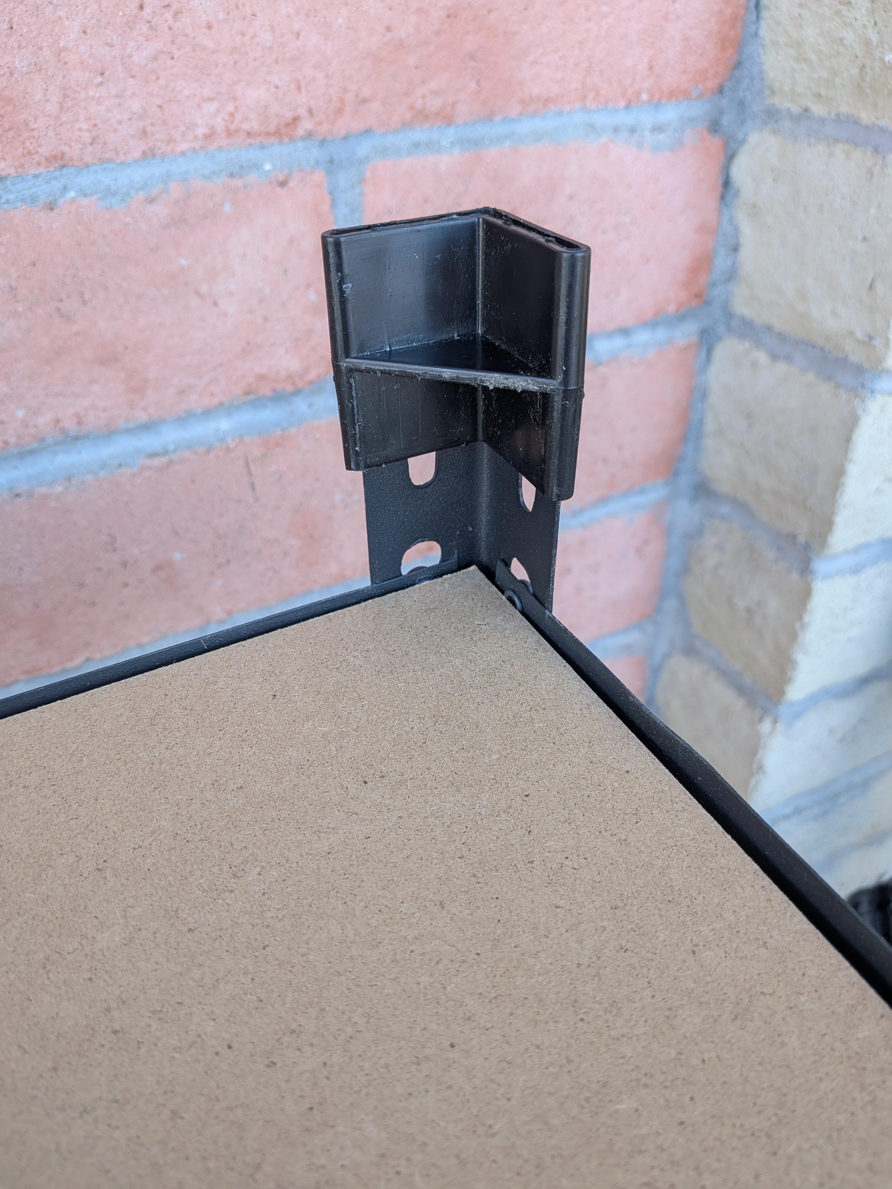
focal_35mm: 24
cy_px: 594
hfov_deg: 56.8
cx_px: 446
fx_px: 825
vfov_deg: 71.6
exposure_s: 1/191
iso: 101
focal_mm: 4.53
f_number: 1.7
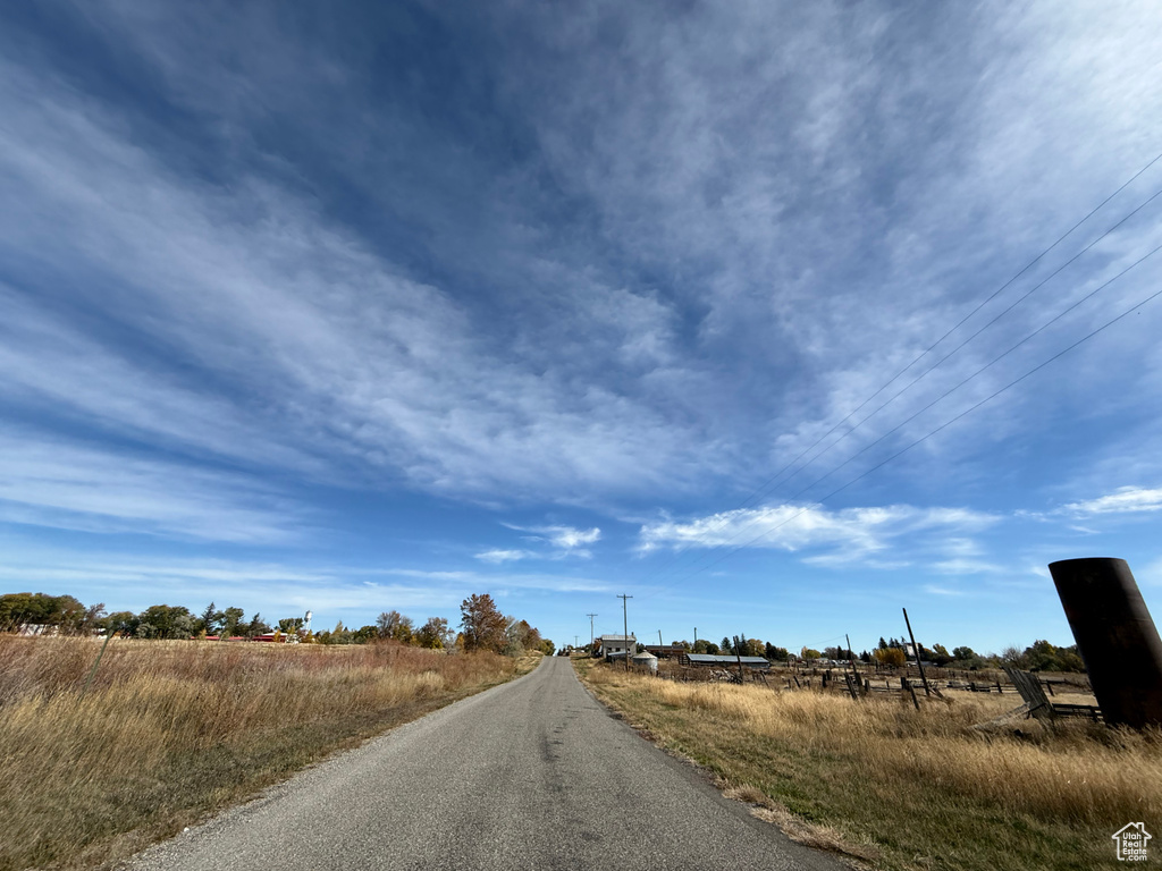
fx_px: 470
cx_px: 581
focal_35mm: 14
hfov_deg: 102.1
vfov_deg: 85.7
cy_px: 436
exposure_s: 1/2976
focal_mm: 2.22
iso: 50
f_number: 2.2
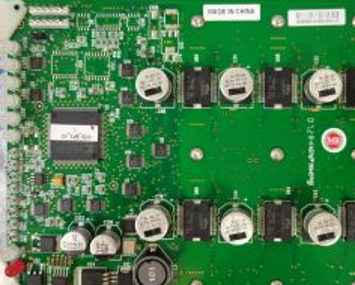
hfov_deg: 42.6
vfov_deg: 34.9
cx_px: 218
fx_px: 452
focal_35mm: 43
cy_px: 142
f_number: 1.8
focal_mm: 5.58
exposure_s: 1/30
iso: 640
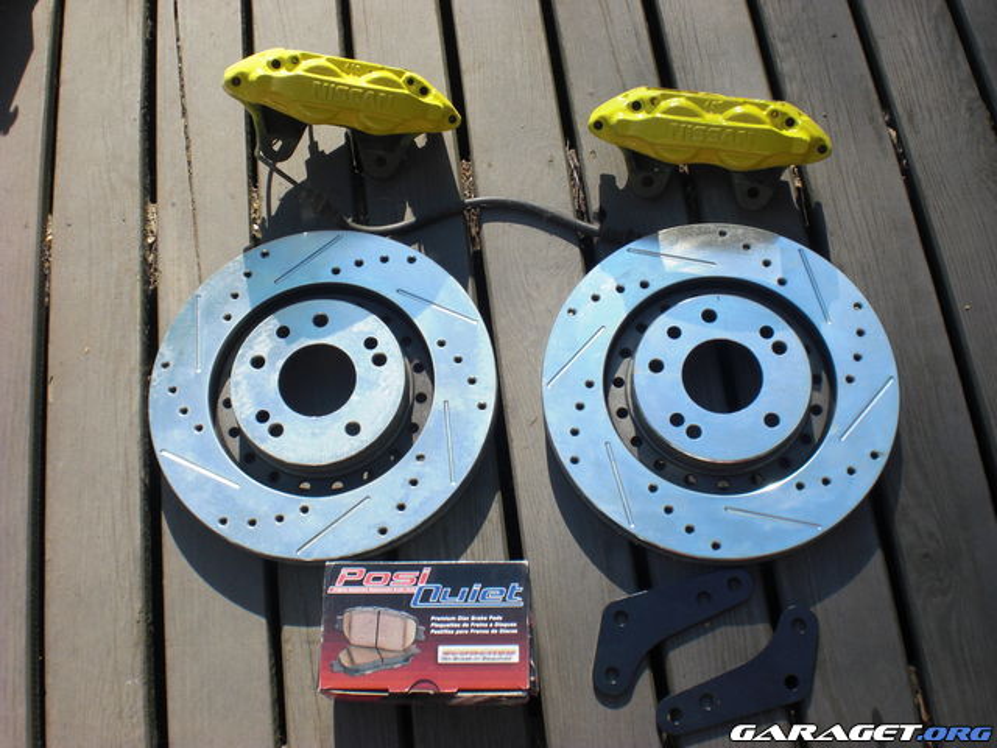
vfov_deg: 37.7
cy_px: 374
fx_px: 1094
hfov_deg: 49.0
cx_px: 498
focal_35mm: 38
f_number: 5.6
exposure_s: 1/200
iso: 64
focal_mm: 6.3
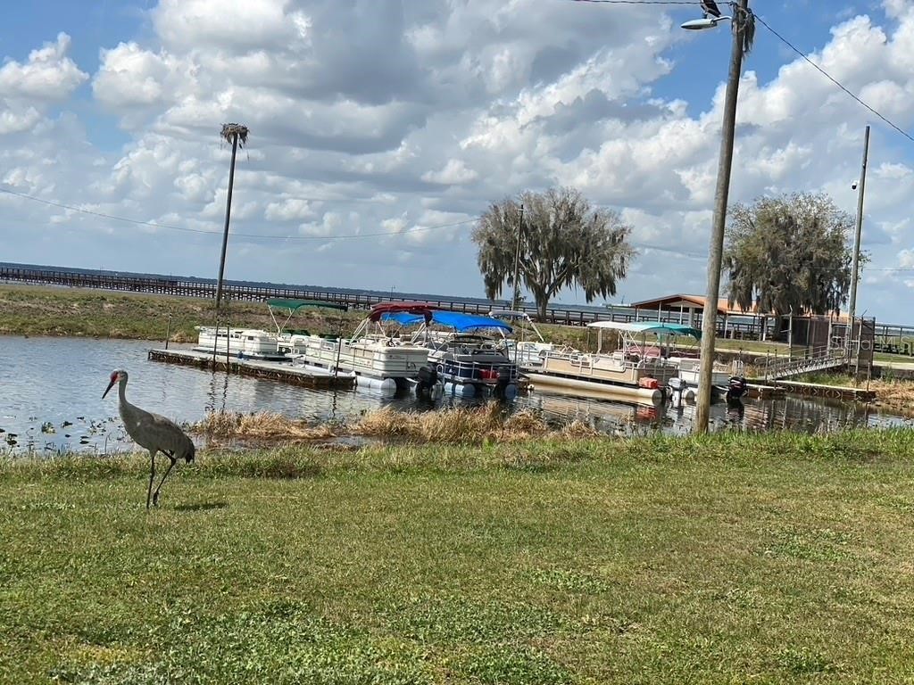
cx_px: 457
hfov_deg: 36.8
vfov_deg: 28.0
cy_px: 342
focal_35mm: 52
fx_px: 1373
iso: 20
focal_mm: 6
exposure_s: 1/2660
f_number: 2
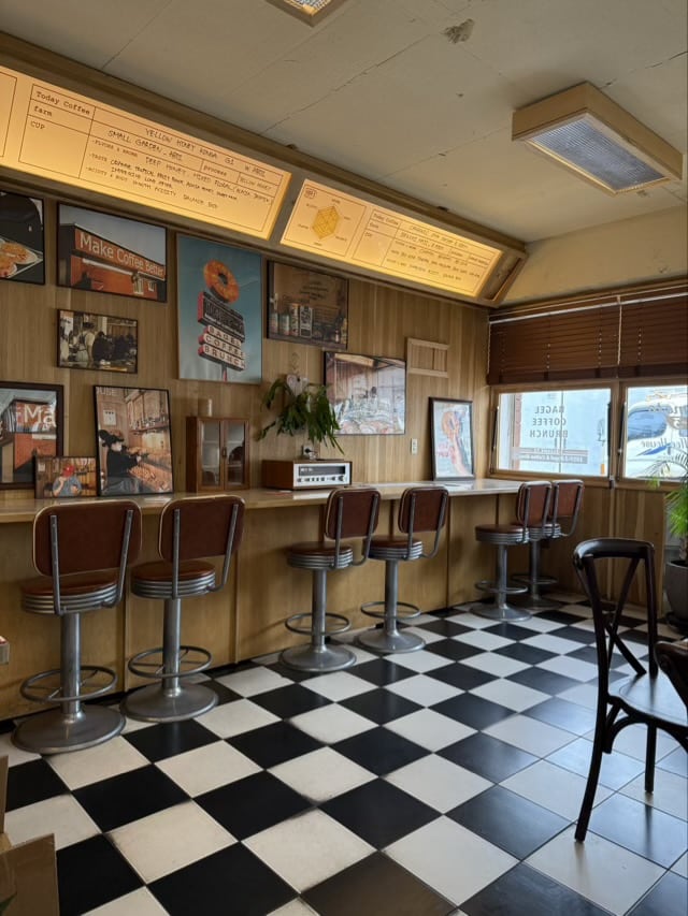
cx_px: 344
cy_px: 458
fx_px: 636
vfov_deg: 71.6
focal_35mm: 24
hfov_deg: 56.8
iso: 200
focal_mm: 6.76
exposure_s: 1/120
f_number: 1.78
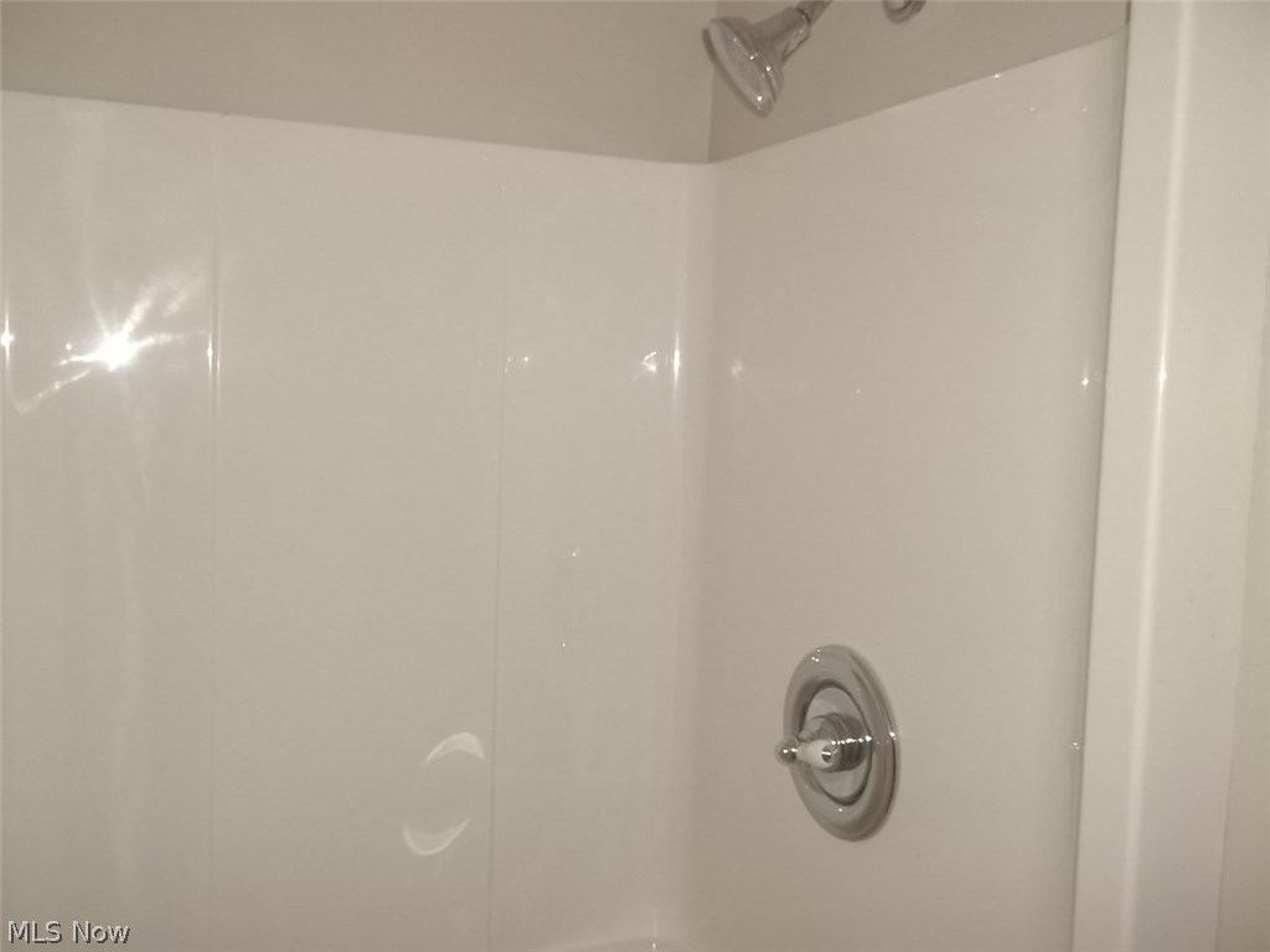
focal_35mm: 33
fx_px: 1211
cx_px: 635
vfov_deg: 42.9
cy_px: 476
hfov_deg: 55.4
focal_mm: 5.9
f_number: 3.3
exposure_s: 1/30
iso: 160
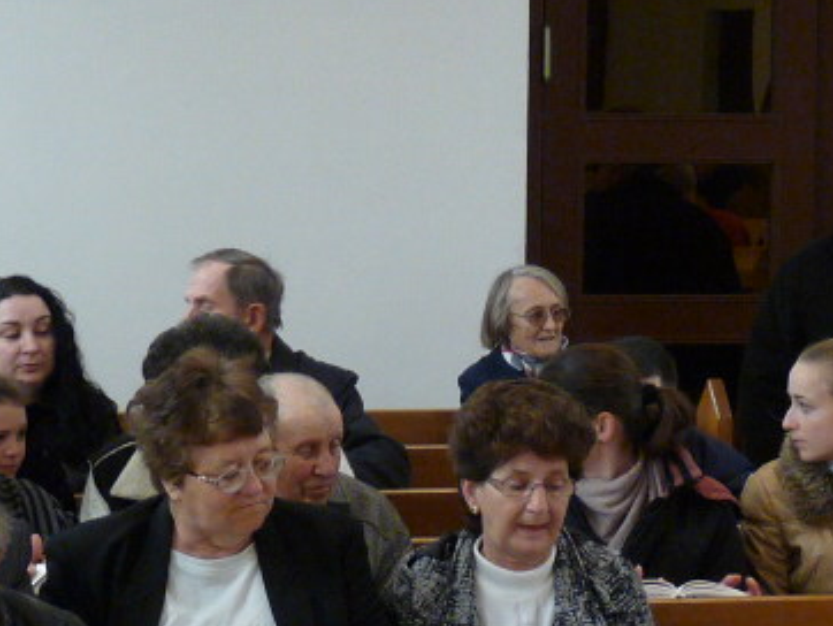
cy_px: 221
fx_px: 4214
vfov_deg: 8.5
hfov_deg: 11.3
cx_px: 476
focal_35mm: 175
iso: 320
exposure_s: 1/30
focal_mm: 9.9
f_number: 3.2
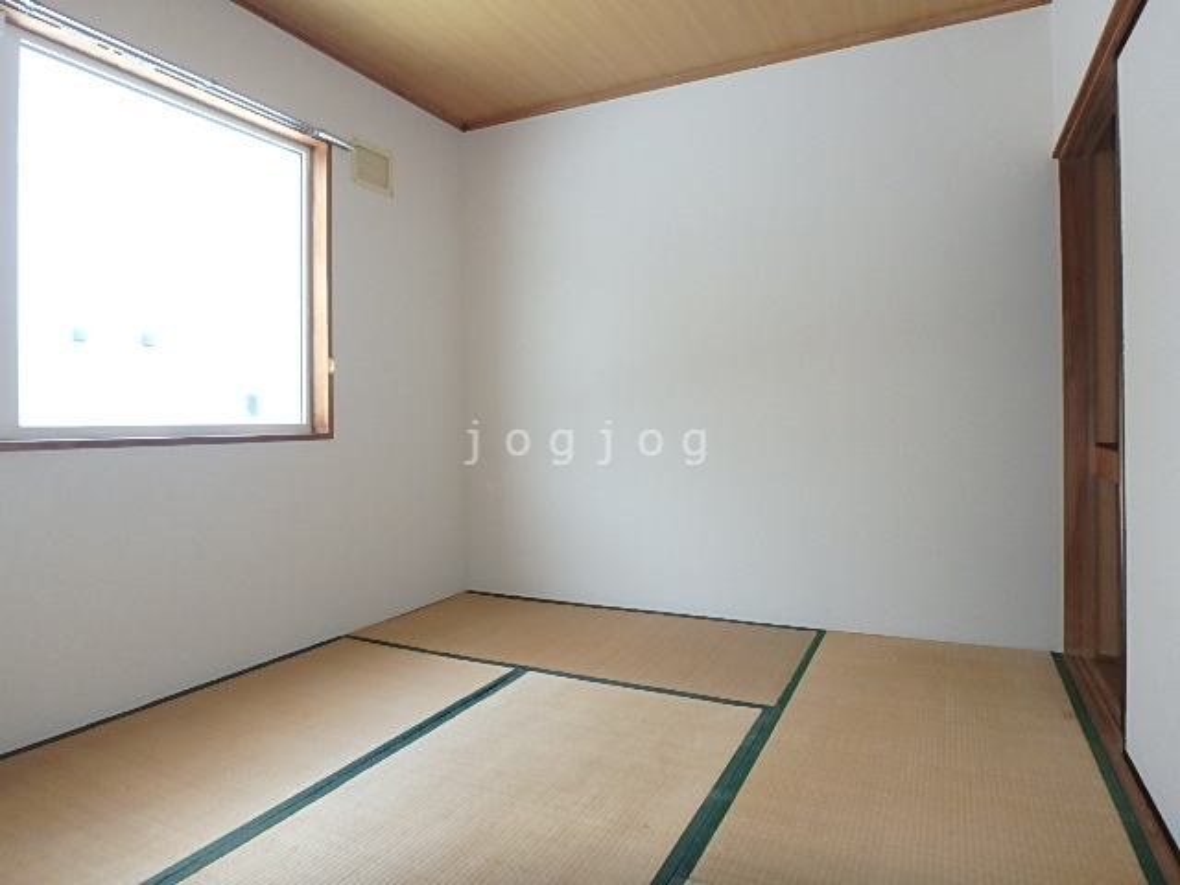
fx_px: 716
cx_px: 590
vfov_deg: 63.4
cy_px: 442
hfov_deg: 79.0
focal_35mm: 21
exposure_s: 1/30
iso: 320
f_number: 3.5
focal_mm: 3.7
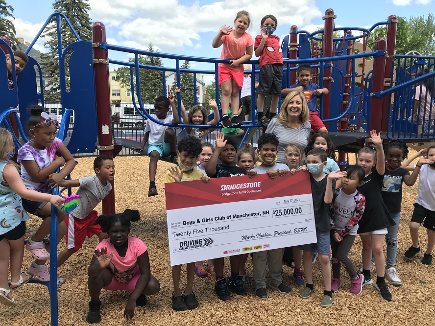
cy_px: 163
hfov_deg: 63.4
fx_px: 352
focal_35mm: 28
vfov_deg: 49.7
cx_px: 218
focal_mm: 3.99
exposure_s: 1/647
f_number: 1.8
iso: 20
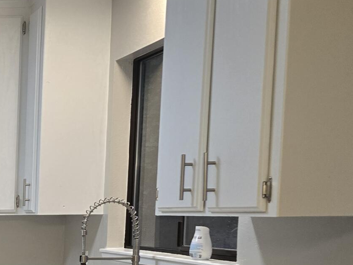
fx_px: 836
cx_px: -209
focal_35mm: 82
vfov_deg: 17.3
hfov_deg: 19.9
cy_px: 306
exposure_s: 1/120
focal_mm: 6.3
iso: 125
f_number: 1.7
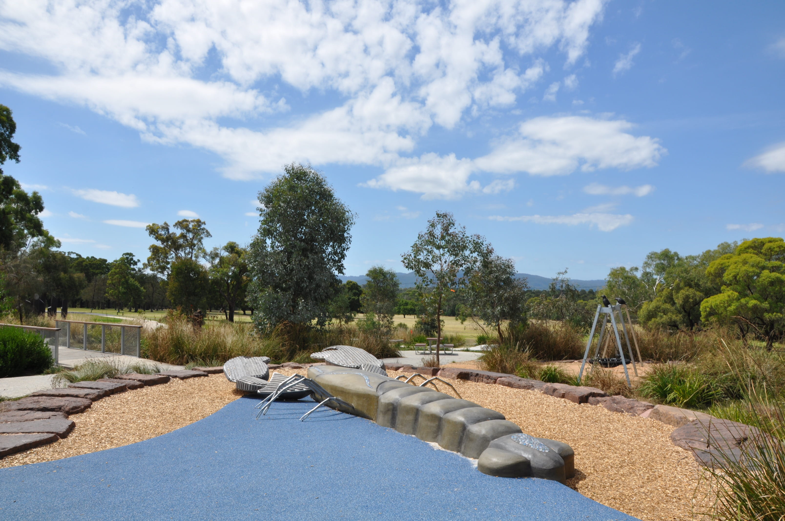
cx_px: 392
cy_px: 260
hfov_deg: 67.4
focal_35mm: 27
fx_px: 588
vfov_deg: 47.8
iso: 200
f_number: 14
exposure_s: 1/200
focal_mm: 18
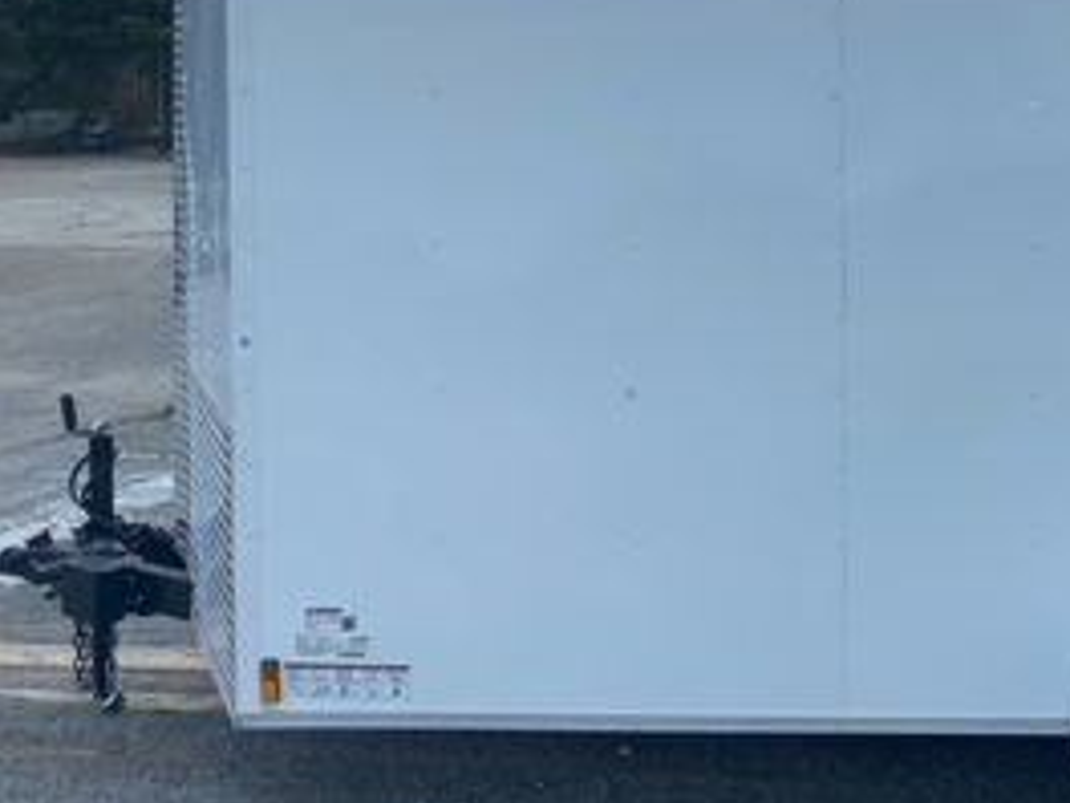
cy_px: 134
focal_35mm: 63
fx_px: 1947
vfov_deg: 22.9
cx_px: 1094
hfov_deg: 28.6
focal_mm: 4.25
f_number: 1.8
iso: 32
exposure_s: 1/1996
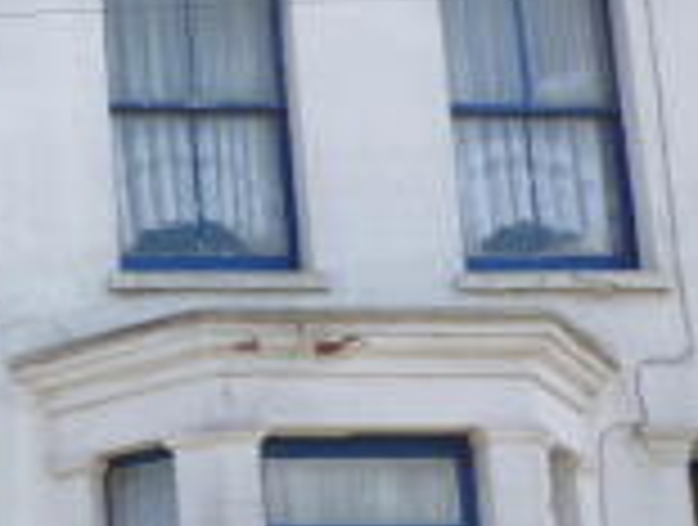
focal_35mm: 105
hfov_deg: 15.9
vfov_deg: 13.9
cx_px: -561
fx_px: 2122
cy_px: 551
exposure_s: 1/400
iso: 100
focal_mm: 5
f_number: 3.3
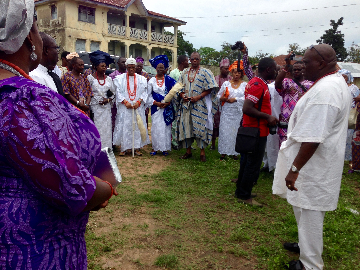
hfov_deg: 55.4
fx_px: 343
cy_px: 135
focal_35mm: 33
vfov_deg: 42.9
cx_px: 180
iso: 50
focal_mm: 4.12
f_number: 2.4
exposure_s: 1/1022
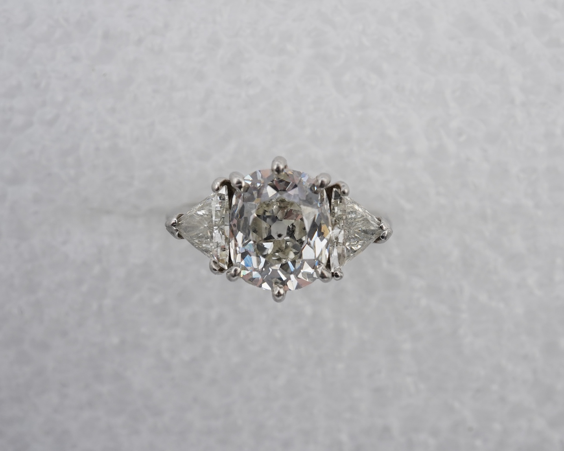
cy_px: 234
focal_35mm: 53
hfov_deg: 35.4
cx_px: 284
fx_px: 885
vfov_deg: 28.6
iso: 500
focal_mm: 30
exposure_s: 1/125
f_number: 16
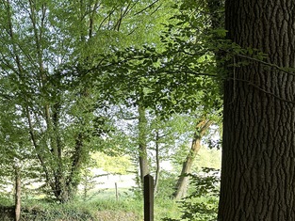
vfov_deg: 30.7
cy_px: 178
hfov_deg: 38.2
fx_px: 392
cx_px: 25
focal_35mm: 46
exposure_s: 1/121
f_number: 1.78
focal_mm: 6.86
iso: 125
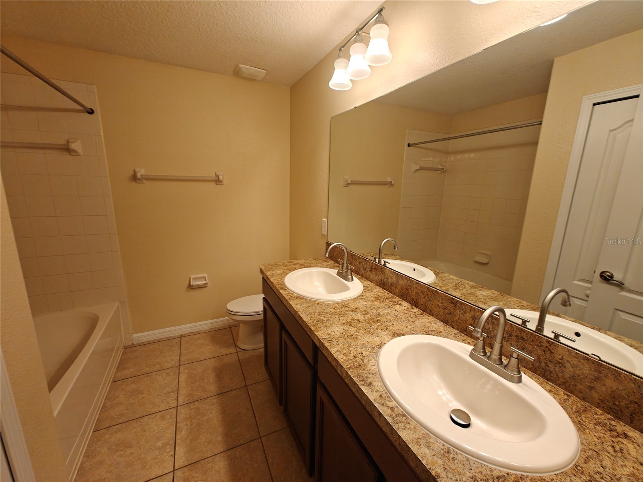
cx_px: 322
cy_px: 241
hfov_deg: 102.1
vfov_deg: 85.7
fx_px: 260
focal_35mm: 14
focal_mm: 2.62
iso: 100
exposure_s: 1/60
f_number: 2.2
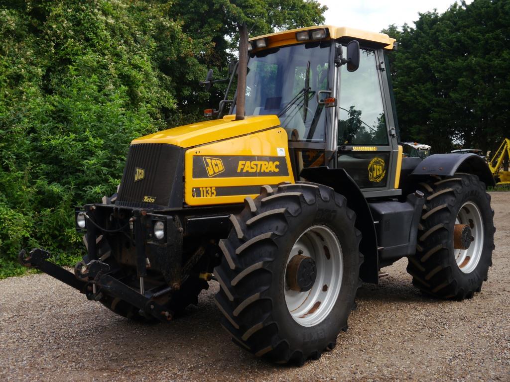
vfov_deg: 34.3
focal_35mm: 42
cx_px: 255
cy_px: 191
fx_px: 619
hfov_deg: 44.8
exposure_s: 1/200
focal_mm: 21
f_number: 6.3
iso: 160
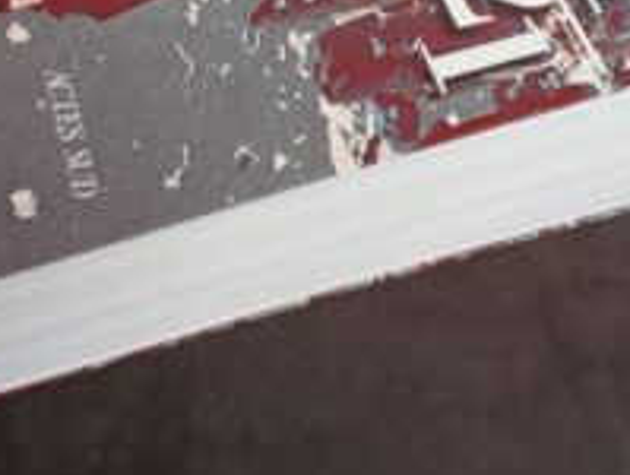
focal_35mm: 56
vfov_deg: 25.5
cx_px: 459
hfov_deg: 33.7
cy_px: 57
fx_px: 1021
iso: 1211
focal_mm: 4.27
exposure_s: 1/20
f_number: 1.8
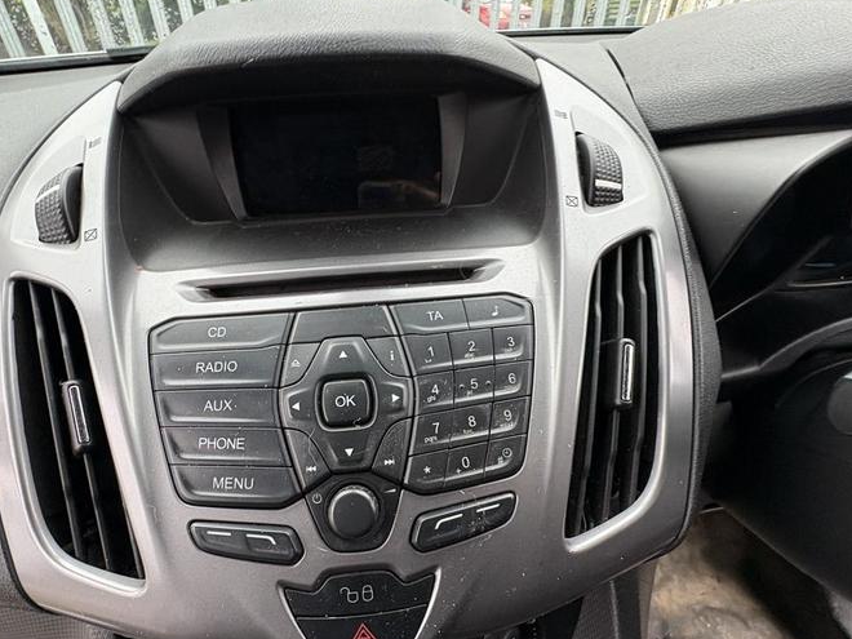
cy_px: 363
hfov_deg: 84.6
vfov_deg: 68.4
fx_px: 468
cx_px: 403
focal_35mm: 19
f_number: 2.2
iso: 200
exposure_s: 1/67
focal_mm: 2.22
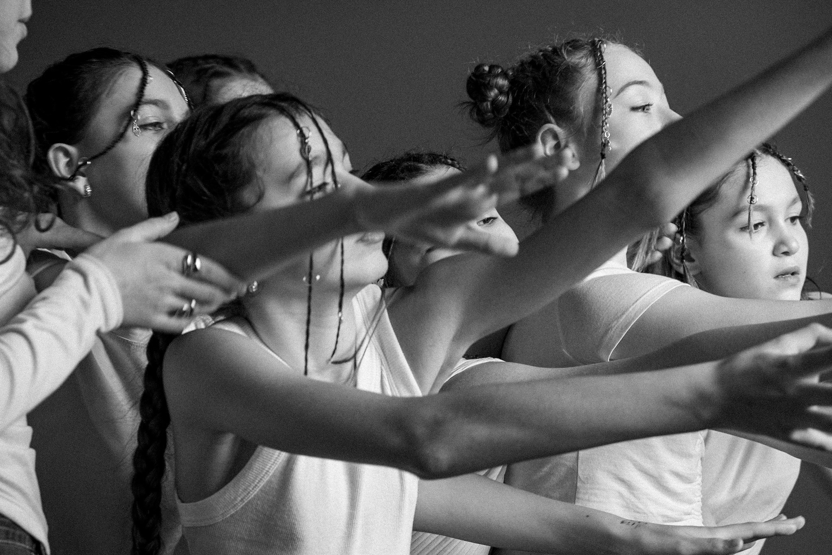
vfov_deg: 16.5
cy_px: 278
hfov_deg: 24.5
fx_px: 1918
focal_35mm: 83
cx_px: 416
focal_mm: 55
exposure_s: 1/60
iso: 320
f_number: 4
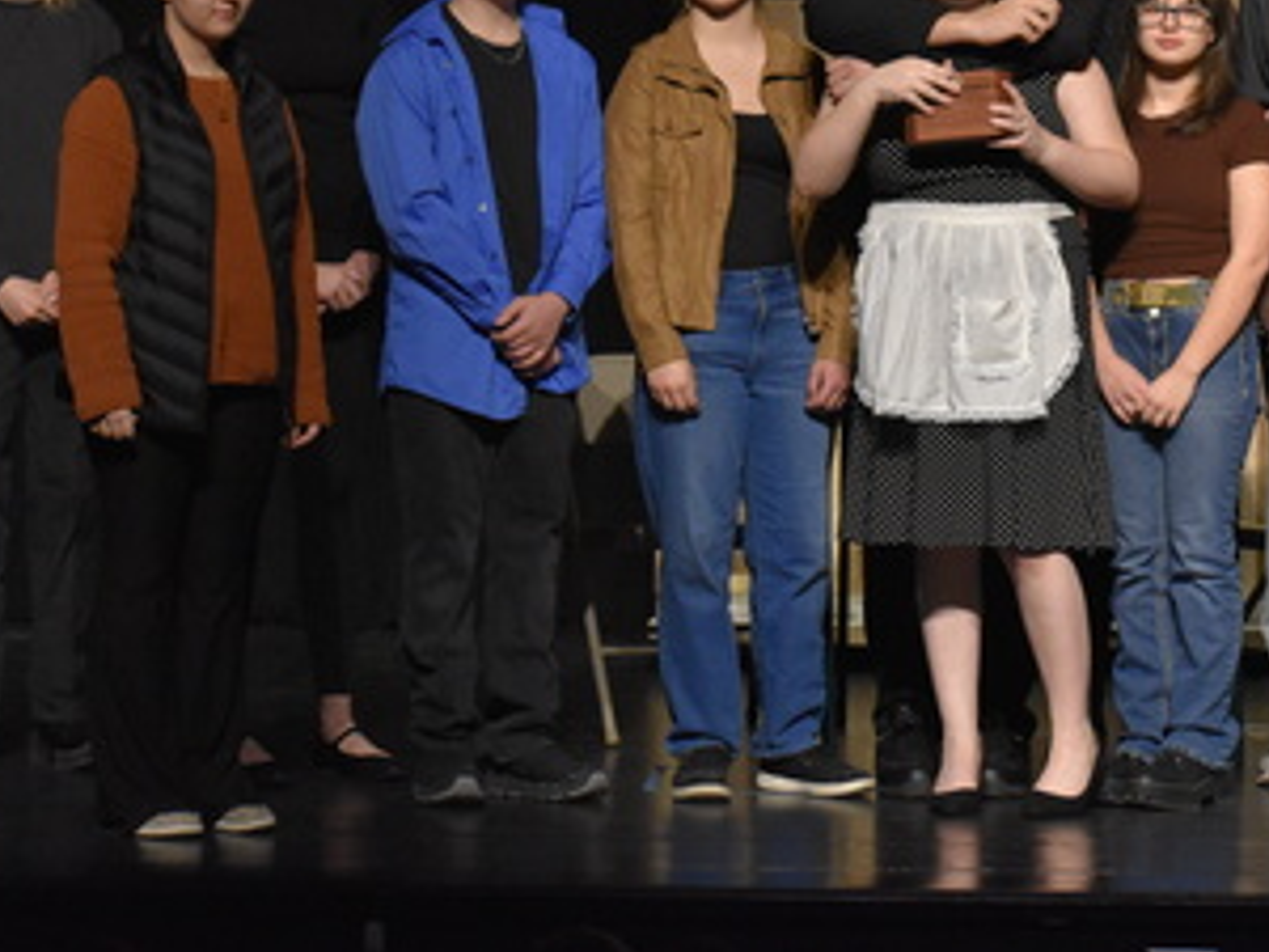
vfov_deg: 8.8
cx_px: 994
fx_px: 6159
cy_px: 256
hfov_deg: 11.7
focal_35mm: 168
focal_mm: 70
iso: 3200
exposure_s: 1/400
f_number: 4.5
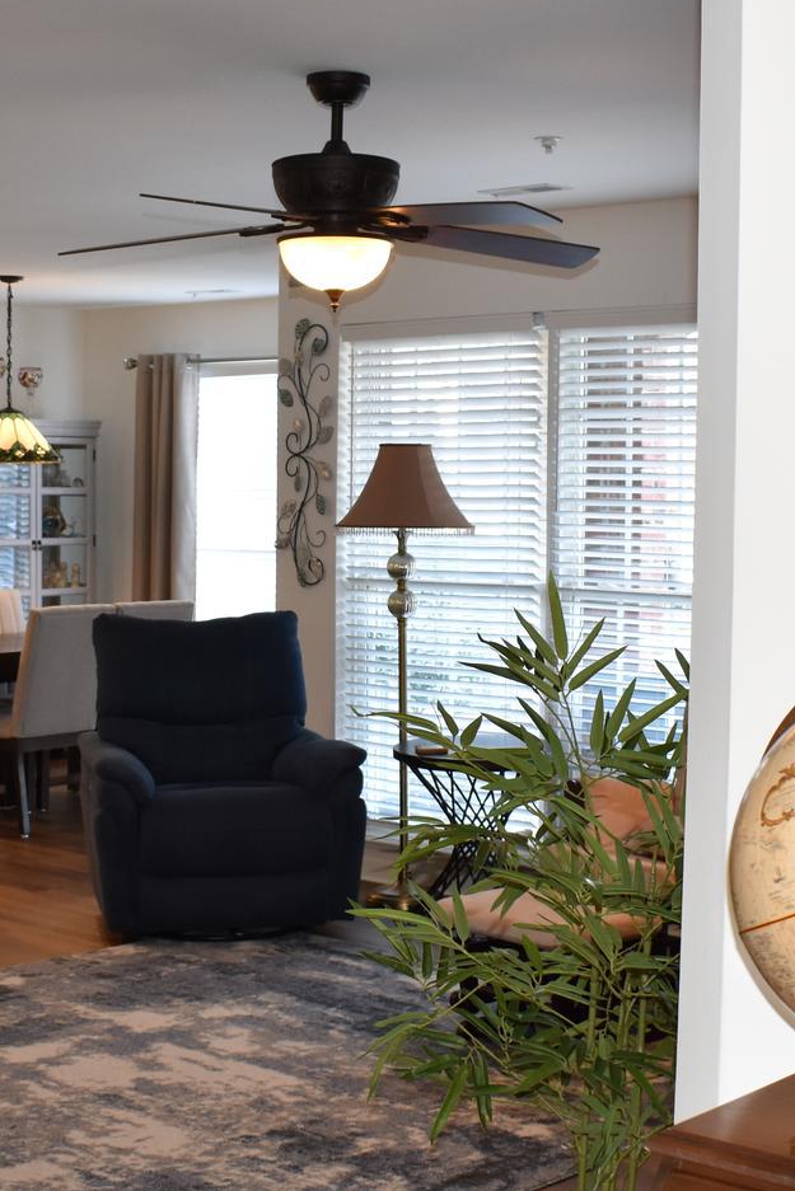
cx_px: 366
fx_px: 1954
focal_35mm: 59
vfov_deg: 33.9
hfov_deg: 23.0
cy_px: 570
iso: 640
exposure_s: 1/60
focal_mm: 18
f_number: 4
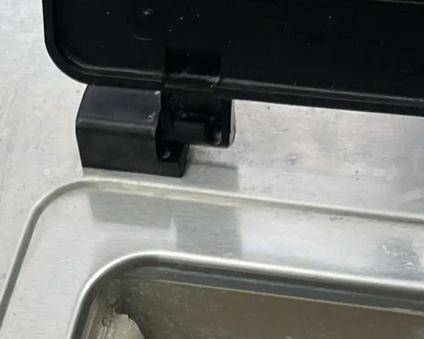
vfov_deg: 12.7
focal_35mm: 119
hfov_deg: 16.1
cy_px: 363
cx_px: 129
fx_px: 1493
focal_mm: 5.7
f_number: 1.5
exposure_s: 1/142
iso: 32
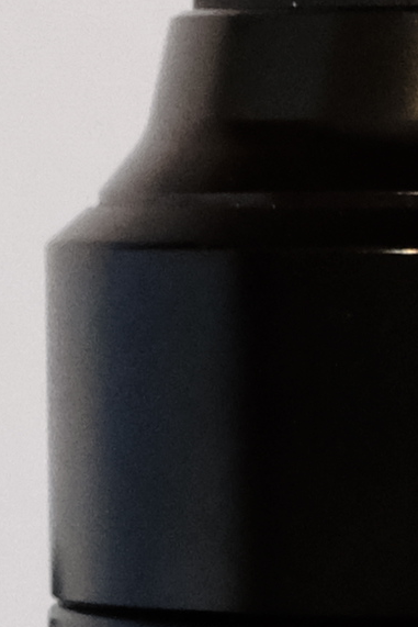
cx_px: 1012
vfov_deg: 3.7
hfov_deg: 2.5
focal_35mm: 546
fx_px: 9503
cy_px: 1642
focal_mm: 33
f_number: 5.6
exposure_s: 1/20
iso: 3200
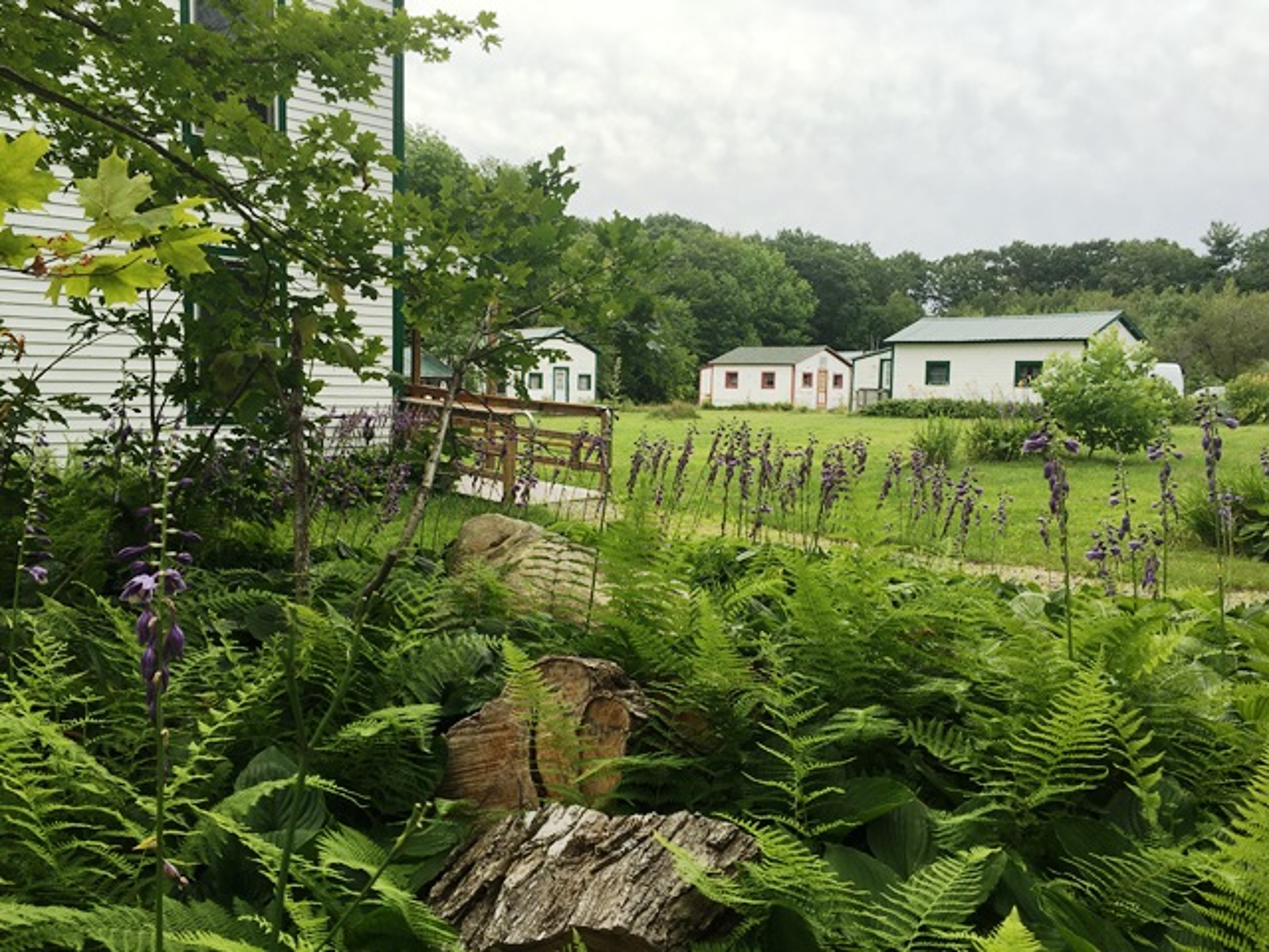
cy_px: 476
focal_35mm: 29
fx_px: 1063
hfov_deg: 61.7
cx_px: 634
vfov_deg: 48.2
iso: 25
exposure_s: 1/478
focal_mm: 4.15
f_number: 2.2
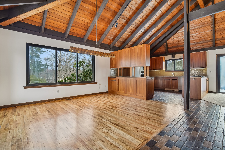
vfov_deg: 73.7
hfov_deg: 96.7
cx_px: 112
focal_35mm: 16
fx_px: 100
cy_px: 75
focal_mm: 16
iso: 400
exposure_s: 1/15
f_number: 8
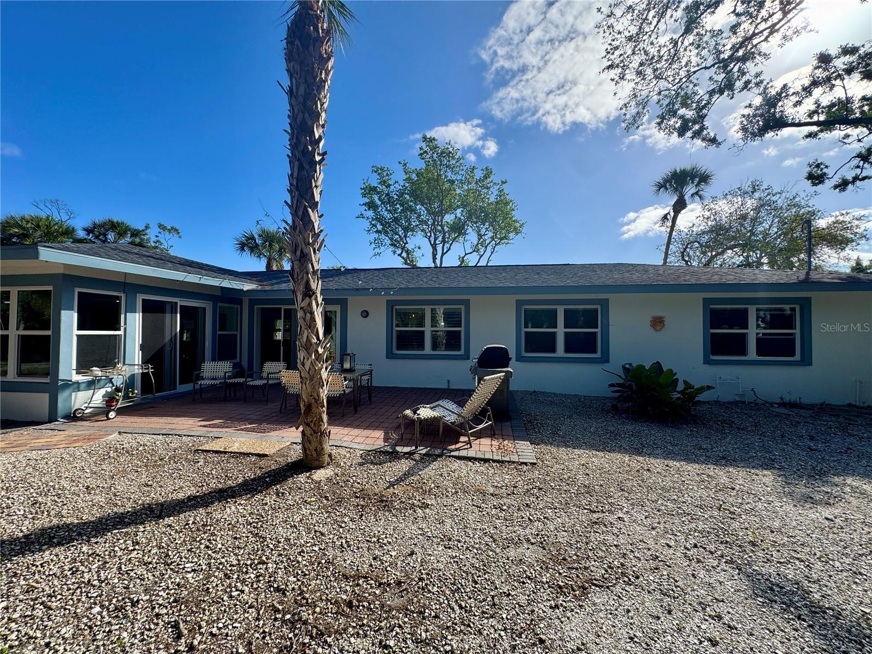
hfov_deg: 102.1
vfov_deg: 85.7
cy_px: 327
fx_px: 353
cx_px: 436
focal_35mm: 14
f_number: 2.2
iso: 40
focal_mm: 2.22
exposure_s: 1/1034
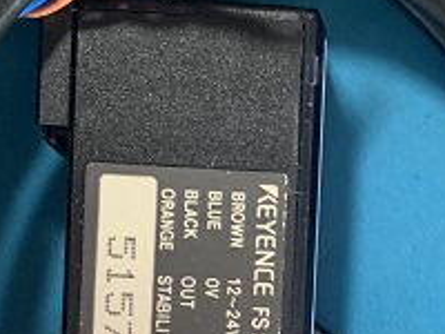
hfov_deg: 18.5
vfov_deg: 13.9
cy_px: 326
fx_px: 1350
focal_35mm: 105
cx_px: 377
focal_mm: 4.25
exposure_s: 1/38
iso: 400
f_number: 1.8
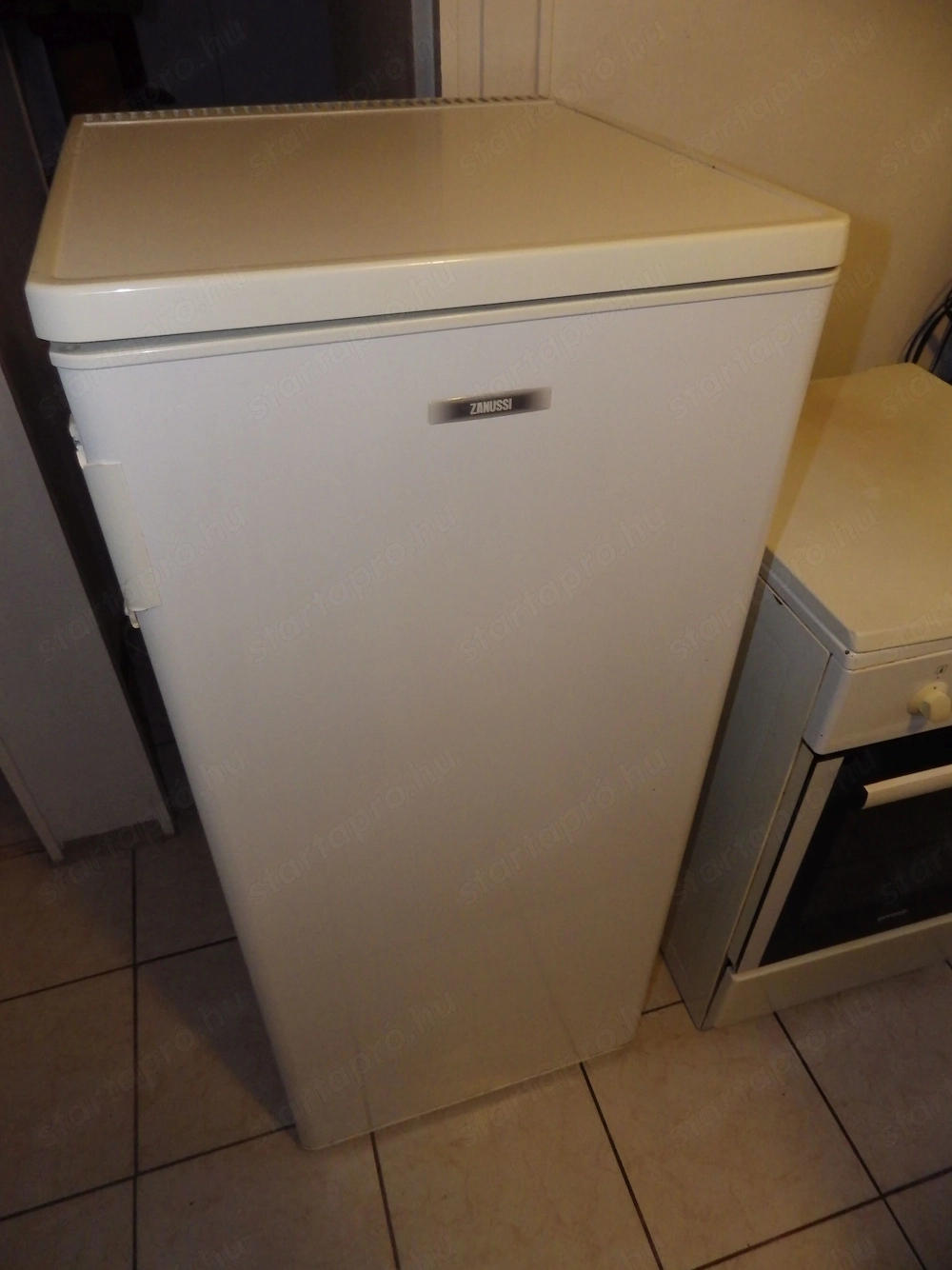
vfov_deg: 76.4
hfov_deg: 61.1
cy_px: 635
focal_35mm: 22
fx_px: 807
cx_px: 476
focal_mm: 4
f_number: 3.1
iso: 320
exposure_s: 1/40
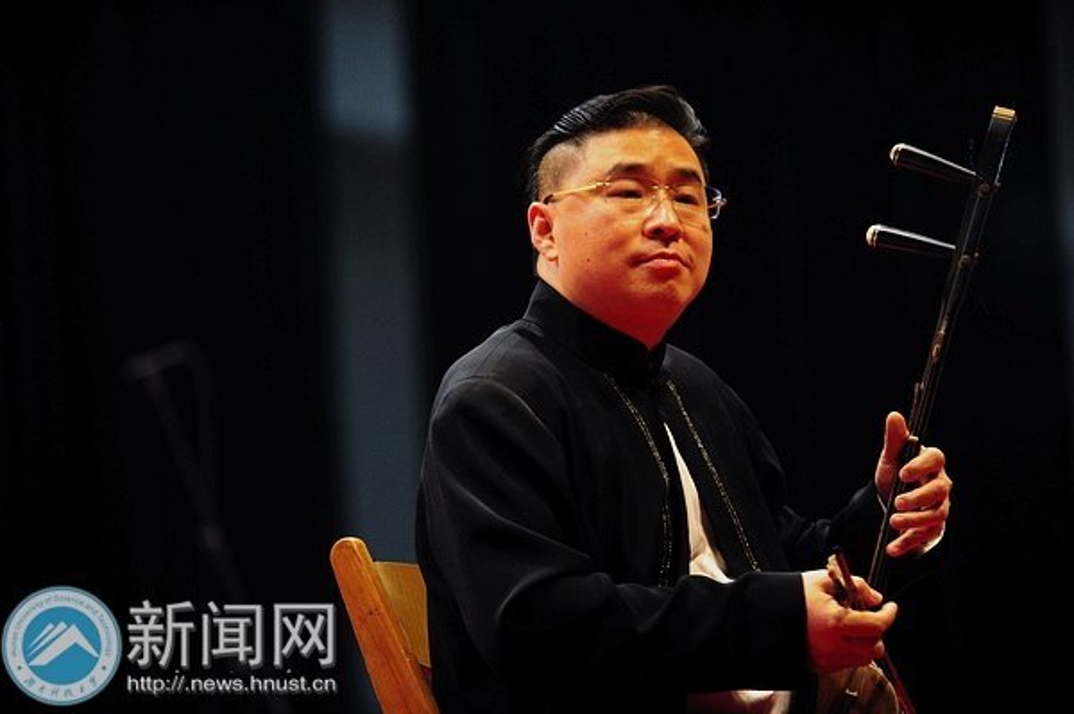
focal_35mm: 160
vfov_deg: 8.6
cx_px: 537
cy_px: 357
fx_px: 4769
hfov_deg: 12.8
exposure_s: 1/125
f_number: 2.8
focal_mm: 160
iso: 1600
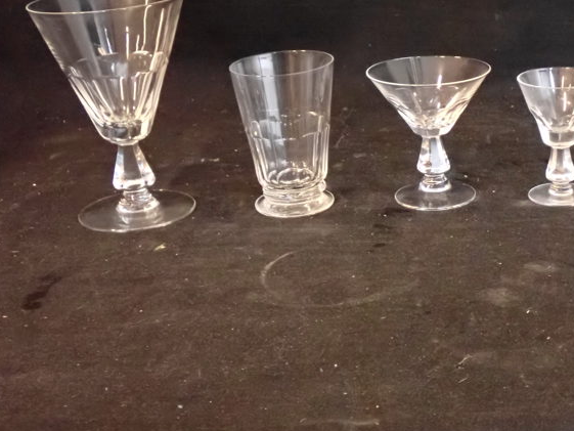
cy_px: 184
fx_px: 1111
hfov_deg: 28.7
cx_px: 405
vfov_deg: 21.9
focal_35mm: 67
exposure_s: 1/30
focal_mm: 8.4
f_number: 3.1
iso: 2000
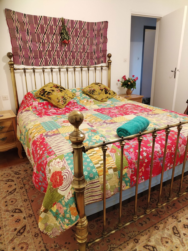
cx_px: 94
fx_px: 188
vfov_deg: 67.3
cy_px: 126
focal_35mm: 26
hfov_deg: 53.1
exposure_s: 1/25
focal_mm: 4.75
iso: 1209
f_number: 1.8
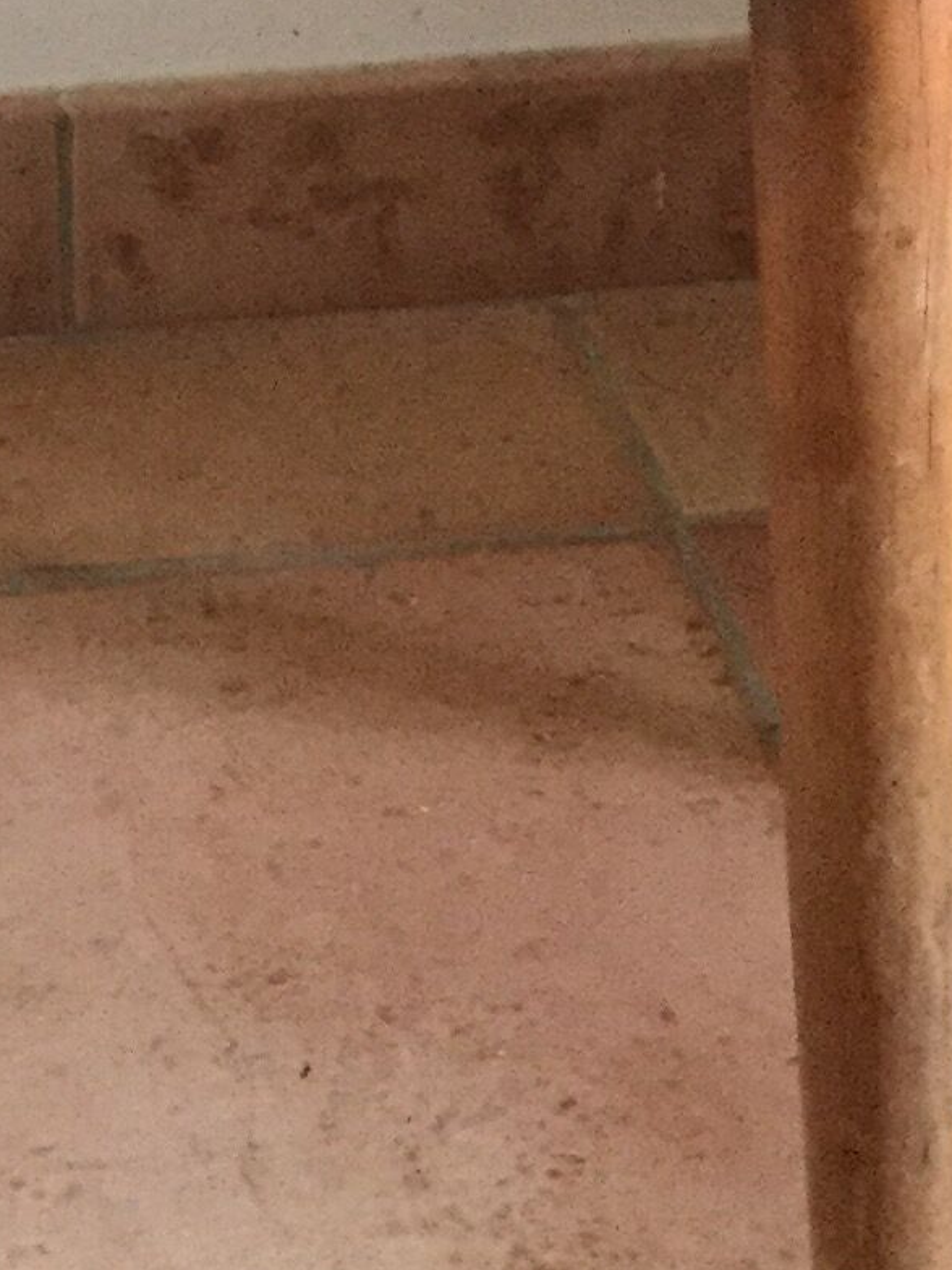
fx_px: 4730
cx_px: 152
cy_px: -191
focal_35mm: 129
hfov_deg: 11.4
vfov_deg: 14.8
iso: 200
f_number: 2.4
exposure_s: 1/17
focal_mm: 3.3
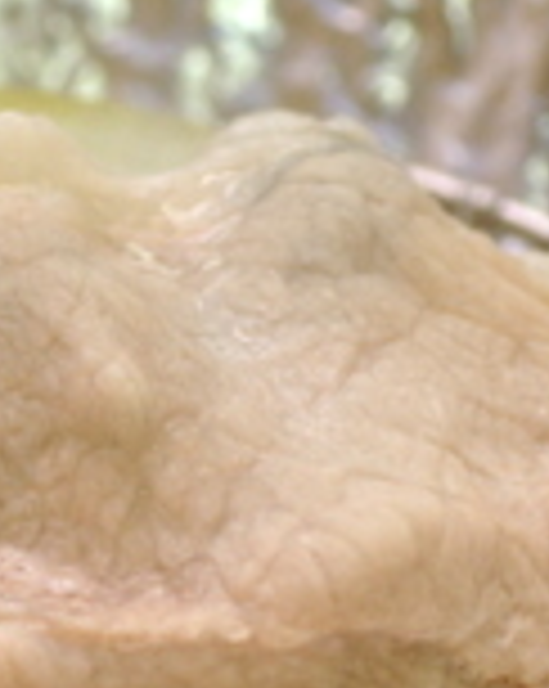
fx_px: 8100
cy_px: 627
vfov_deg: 4.9
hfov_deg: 3.9
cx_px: -266
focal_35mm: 398
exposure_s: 1/60
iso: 500
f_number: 5.6
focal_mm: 90
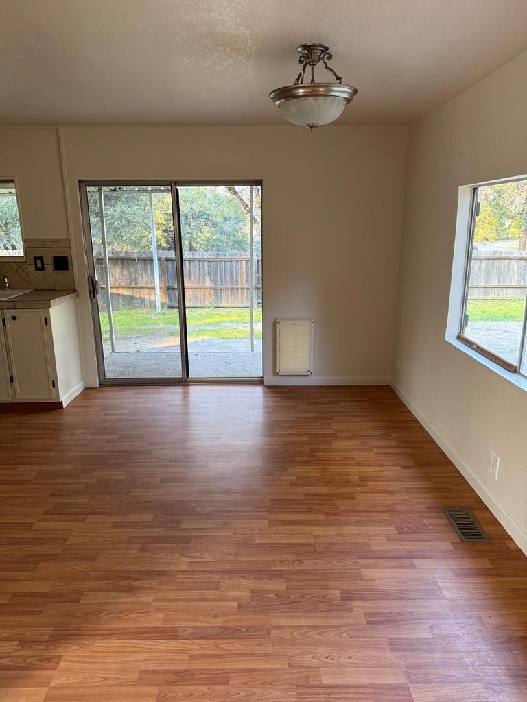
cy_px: 351
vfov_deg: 71.6
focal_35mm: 24
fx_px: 487
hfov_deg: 56.8
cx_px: 264
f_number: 1.78
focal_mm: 6.76
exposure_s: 1/69
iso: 200
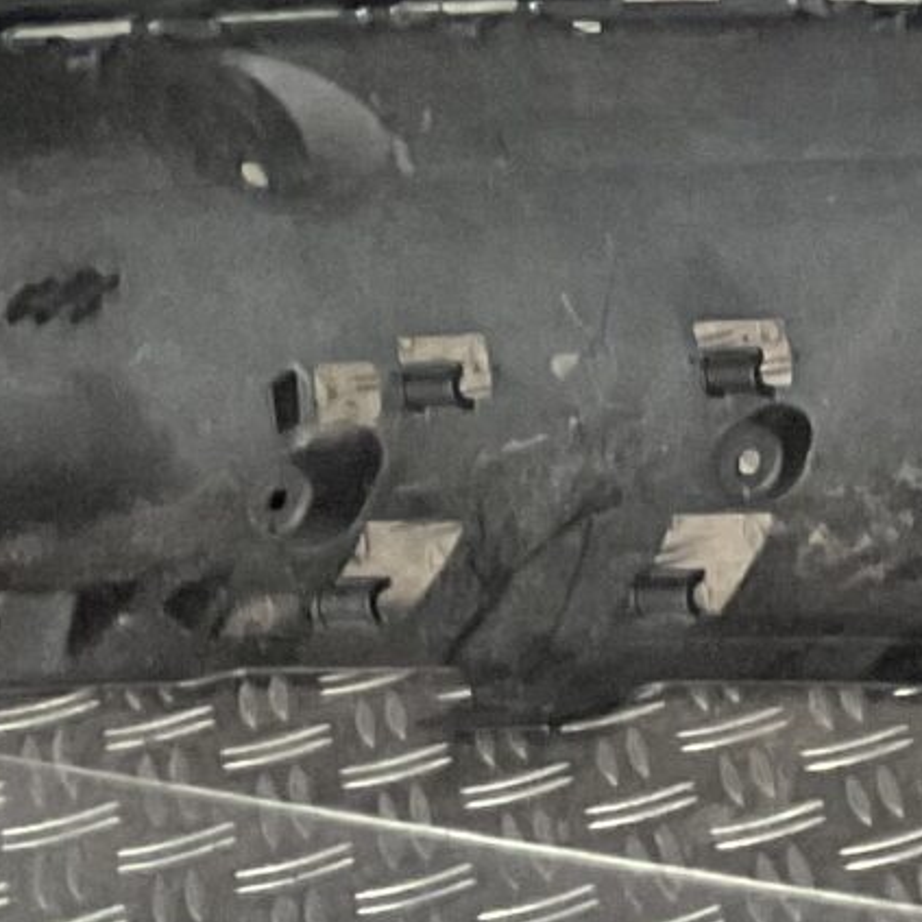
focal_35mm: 155
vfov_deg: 11.3
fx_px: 4671
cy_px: 486
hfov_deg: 9.2
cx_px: 2674
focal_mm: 3
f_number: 1.8
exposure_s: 1/50
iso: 125
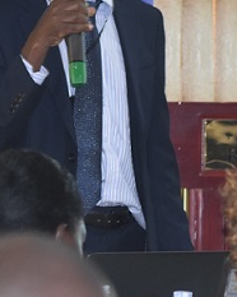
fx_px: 5232
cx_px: 21
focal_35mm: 596
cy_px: 78
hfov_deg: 2.6
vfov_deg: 3.2
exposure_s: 1/60
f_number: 4.2
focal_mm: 122
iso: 1100
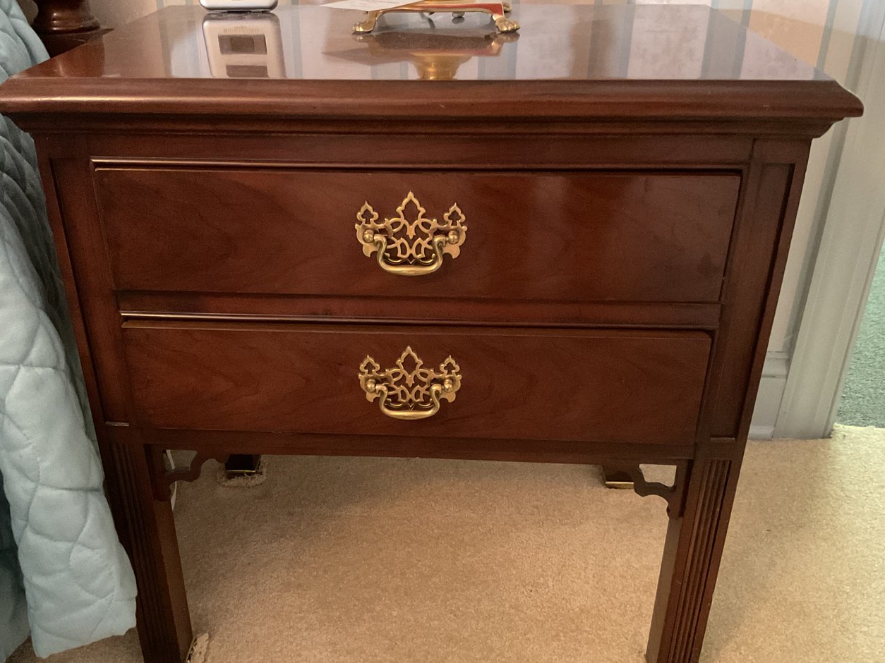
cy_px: 367
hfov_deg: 52.6
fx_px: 895
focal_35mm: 35
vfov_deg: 40.6
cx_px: 406
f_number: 1.8
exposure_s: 1/30
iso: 640
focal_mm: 3
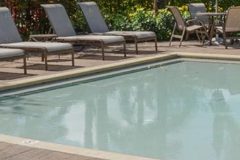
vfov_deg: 12.8
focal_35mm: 101
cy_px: -85
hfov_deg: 19.6
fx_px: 673
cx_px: 240
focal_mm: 24
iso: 100
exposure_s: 1/160
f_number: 9
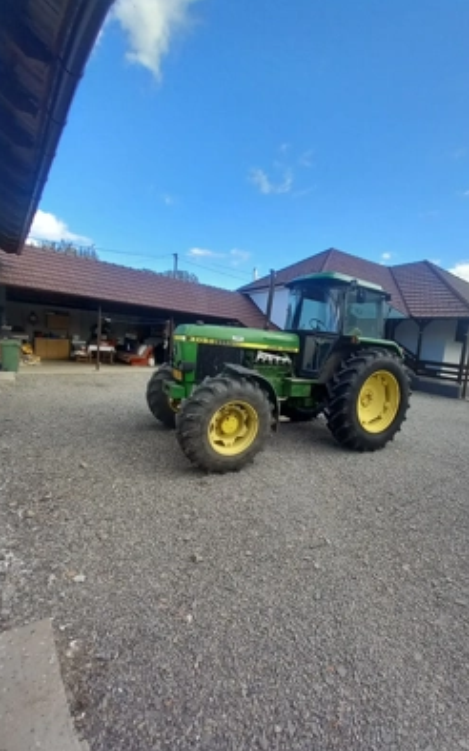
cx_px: 261
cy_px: 377
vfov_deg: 105.3
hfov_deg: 78.3
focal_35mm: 14
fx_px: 287
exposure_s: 1/355
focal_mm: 1.13
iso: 50
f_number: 2.2
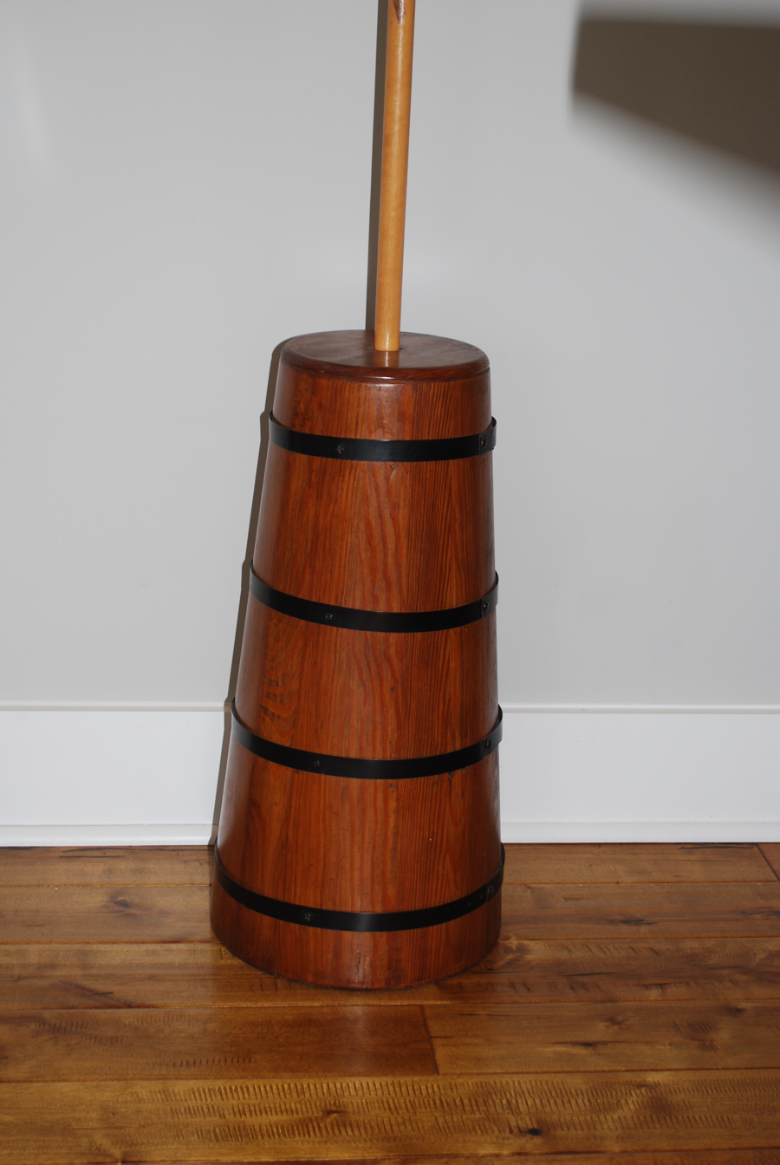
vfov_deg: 33.4
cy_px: 582
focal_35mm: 60
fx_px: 1944
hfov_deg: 22.7
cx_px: 390
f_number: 5.3
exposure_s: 1/60
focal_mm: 40
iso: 200
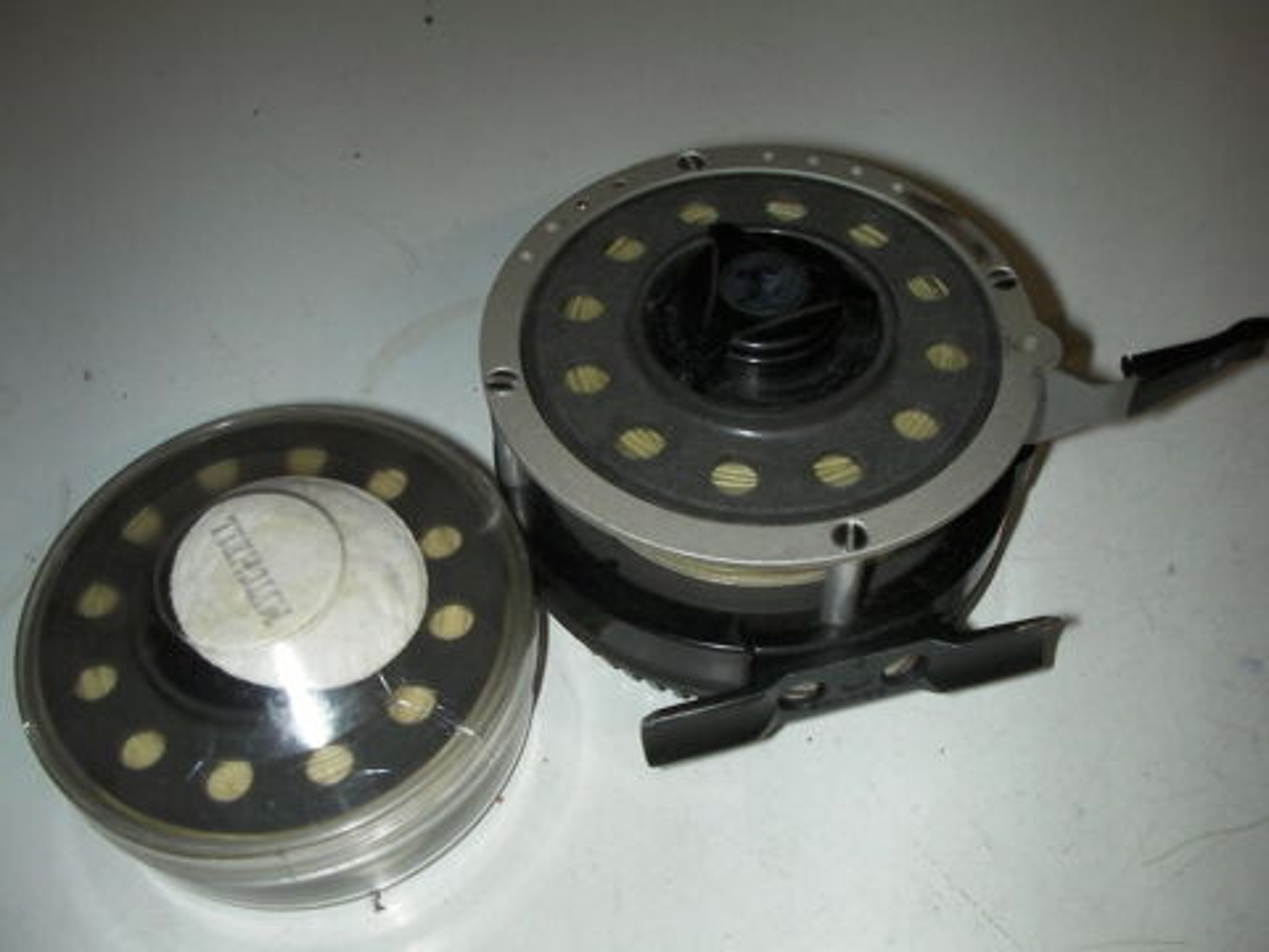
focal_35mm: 38
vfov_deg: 37.7
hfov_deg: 49.0
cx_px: 634
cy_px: 476
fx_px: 1393
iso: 200
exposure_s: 1/30
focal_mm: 6.3
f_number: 5.6
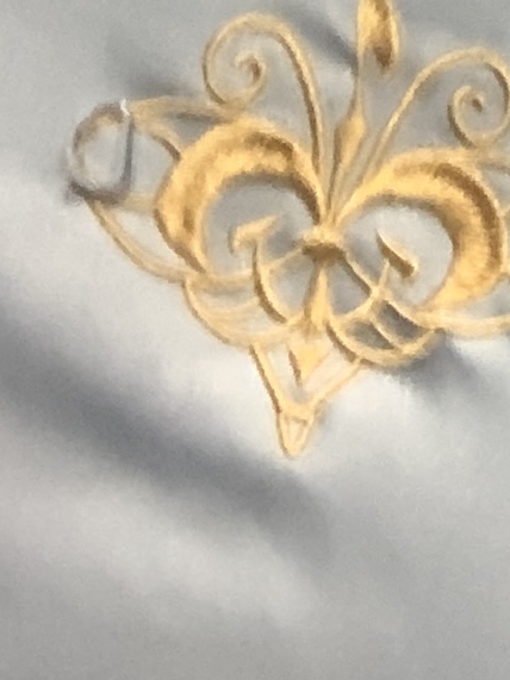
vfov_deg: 10.0
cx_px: 985
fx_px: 3400
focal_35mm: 173
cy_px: -972
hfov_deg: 8.2
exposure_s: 1/24
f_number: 2.2
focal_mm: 2.87
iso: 500
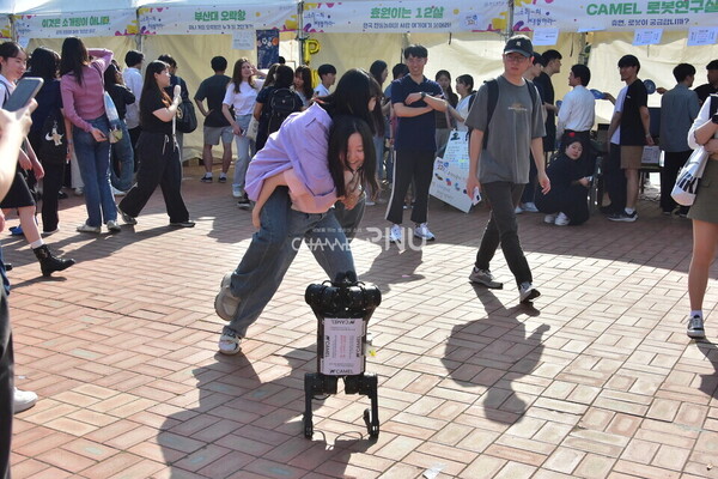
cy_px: 240
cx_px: 359
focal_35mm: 40
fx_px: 808
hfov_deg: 47.9
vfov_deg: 33.0
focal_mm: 27
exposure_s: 1/4000
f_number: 6.3
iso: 800
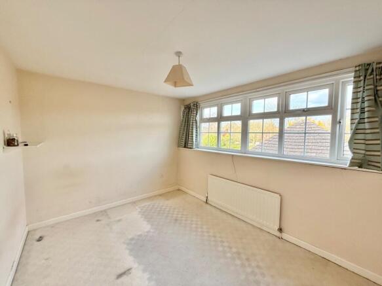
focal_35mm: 14
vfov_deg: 85.7
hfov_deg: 102.1
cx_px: 191
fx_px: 154
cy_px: 143
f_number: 2.2
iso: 80
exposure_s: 1/99
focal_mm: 2.22
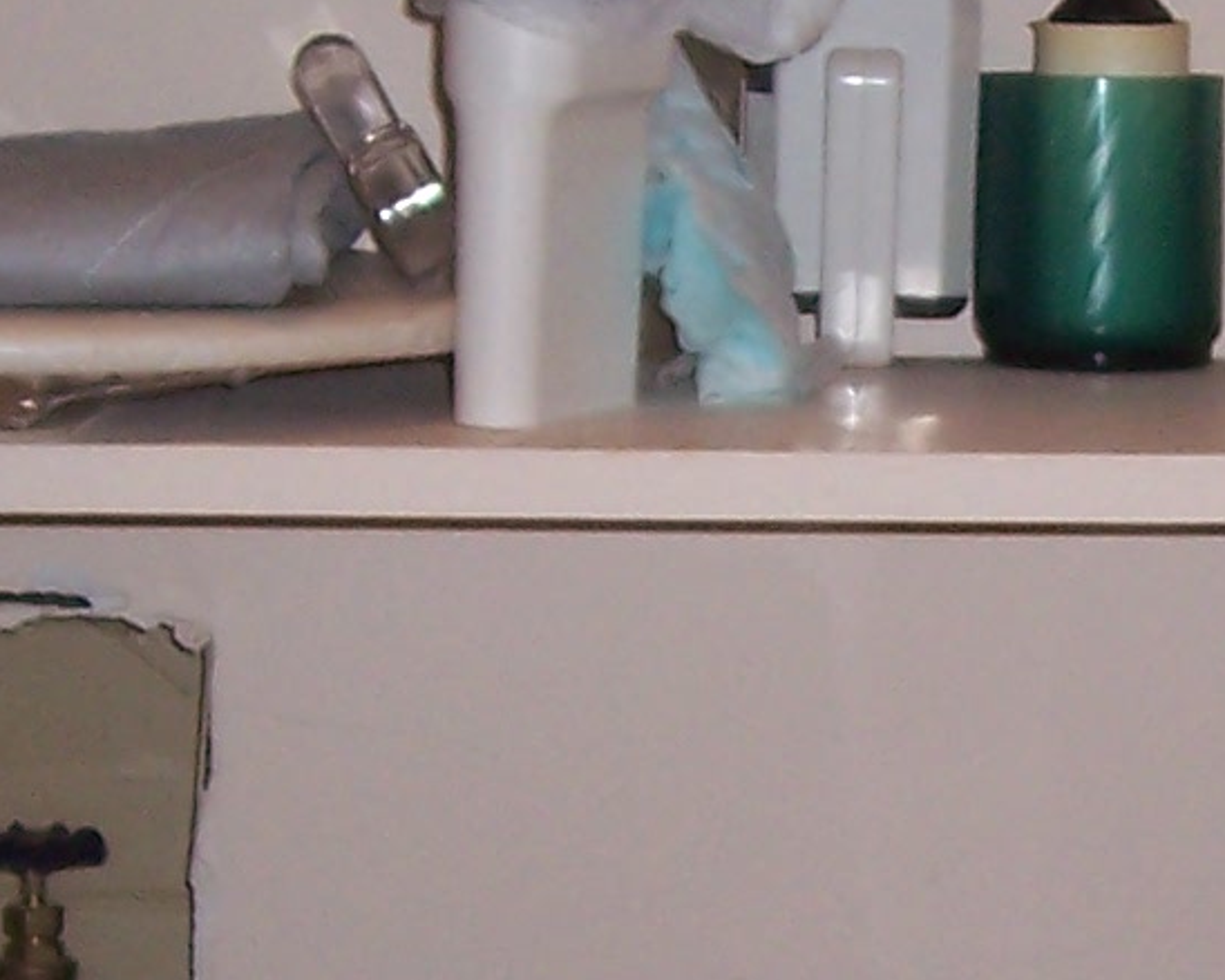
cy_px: 855
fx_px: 5618
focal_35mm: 155
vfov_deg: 9.9
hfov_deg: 12.3
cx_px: 1176
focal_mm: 5.6
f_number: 2.7
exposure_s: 1/60
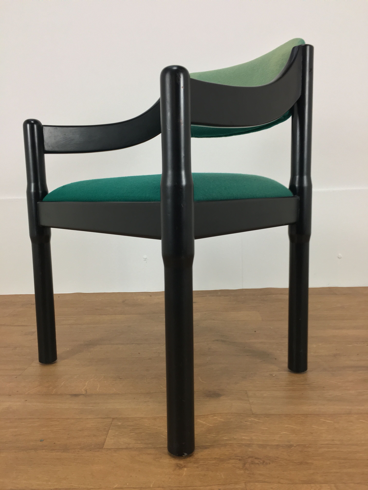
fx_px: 411
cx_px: 184
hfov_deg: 48.2
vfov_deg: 61.7
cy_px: 245
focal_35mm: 29
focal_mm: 4.15
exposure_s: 1/33
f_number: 2.2
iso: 64
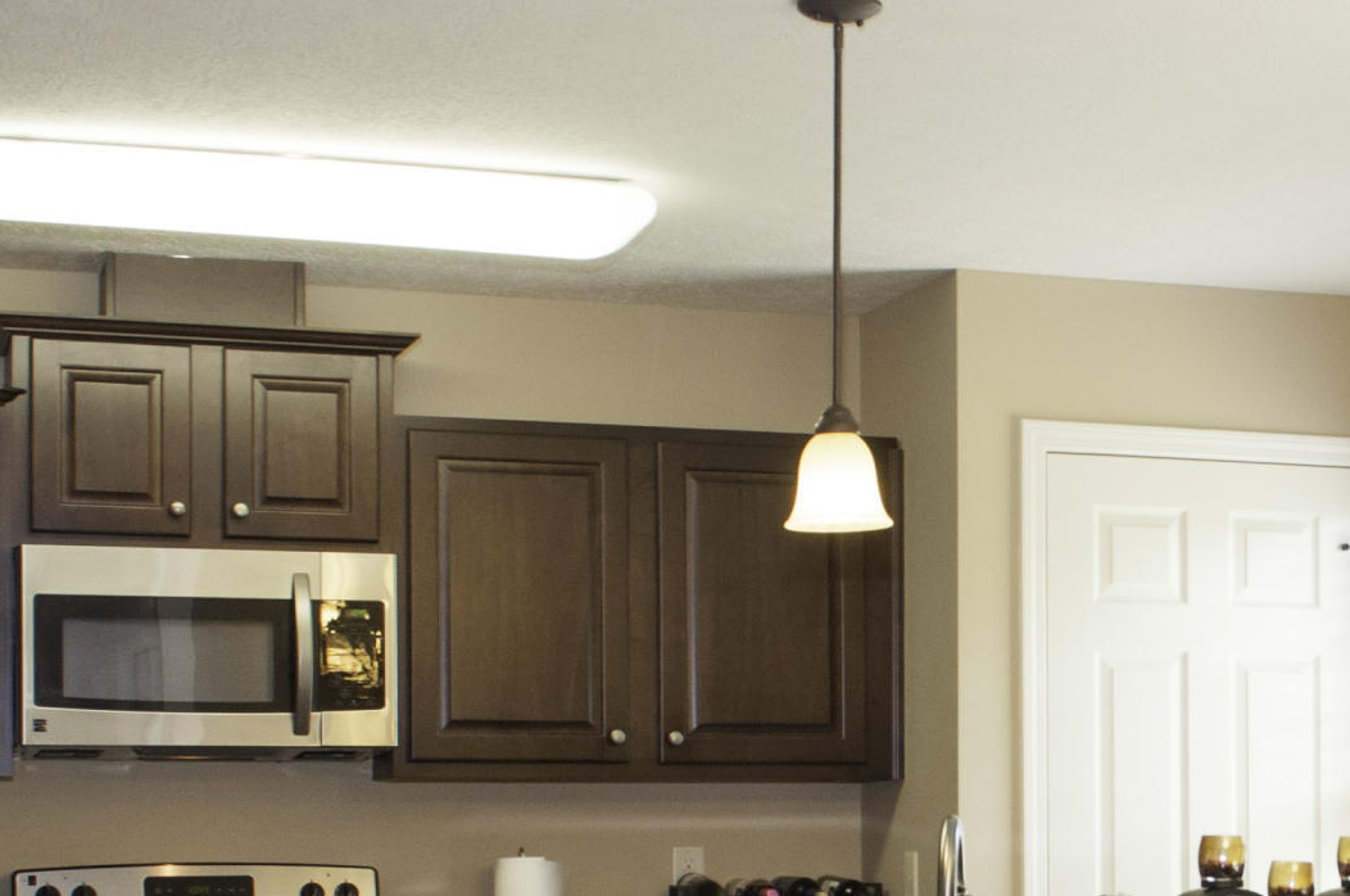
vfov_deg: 17.3
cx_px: 1147
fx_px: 2883
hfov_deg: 25.7
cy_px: 856
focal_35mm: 77
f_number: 8
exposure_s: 1/25
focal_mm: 18
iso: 400
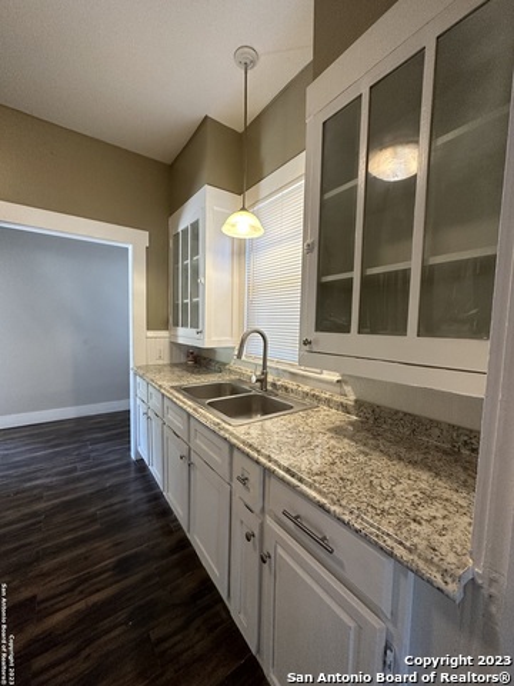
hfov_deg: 85.7
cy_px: 343
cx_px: 257
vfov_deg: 102.1
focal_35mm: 14
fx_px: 277
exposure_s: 1/120
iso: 250
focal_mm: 2.22
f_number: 2.2
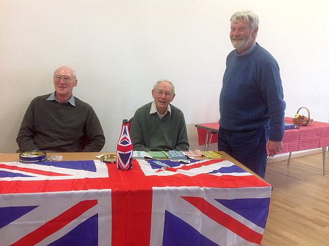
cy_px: 123
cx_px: 164
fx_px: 333
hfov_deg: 52.6
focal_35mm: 35
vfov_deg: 40.7
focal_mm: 4.28
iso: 50
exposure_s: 1/20
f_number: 2.4
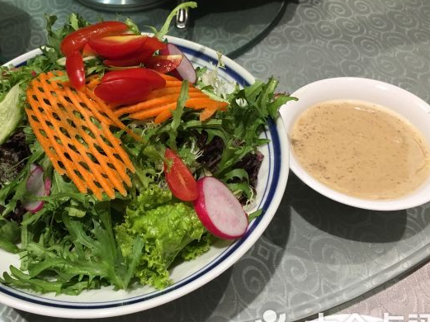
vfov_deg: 36.8
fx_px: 484
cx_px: 173
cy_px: 156
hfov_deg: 47.6
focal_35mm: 39
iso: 50
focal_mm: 4.15
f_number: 2.2
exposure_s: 1/33
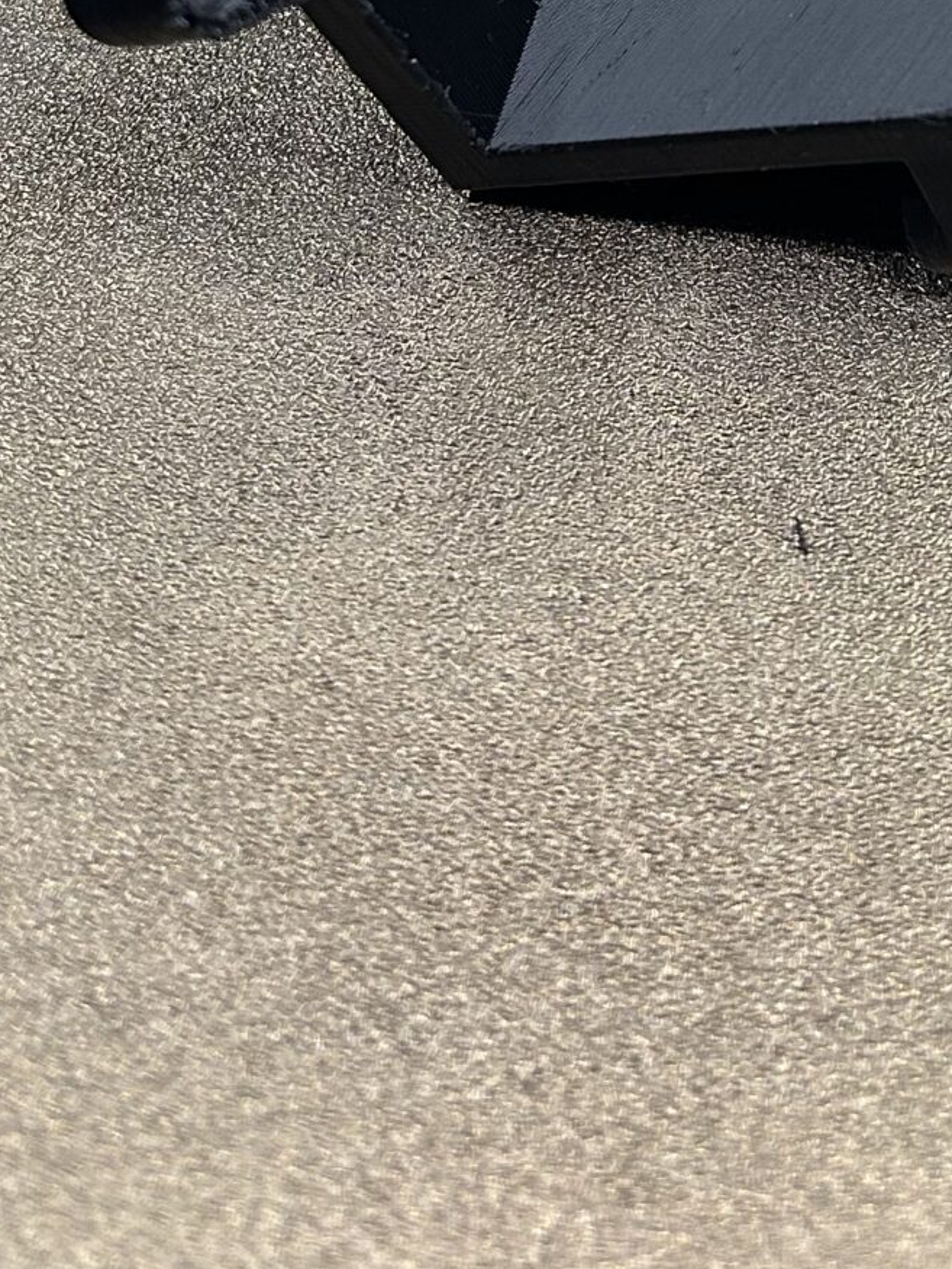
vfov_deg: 22.8
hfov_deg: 19.1
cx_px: 794
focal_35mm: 76
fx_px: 2787
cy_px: -393
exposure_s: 1/121
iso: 125
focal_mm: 5.7
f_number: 1.5
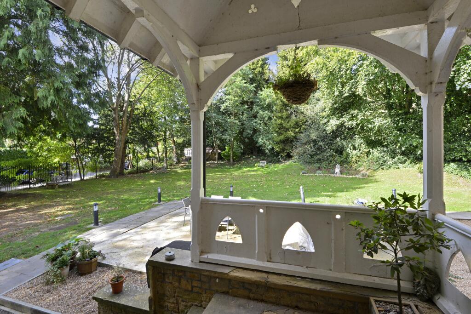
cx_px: 236
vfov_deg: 73.8
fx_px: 209
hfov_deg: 96.7
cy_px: 157
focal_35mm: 16
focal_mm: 16
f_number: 14
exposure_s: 1/40
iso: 400
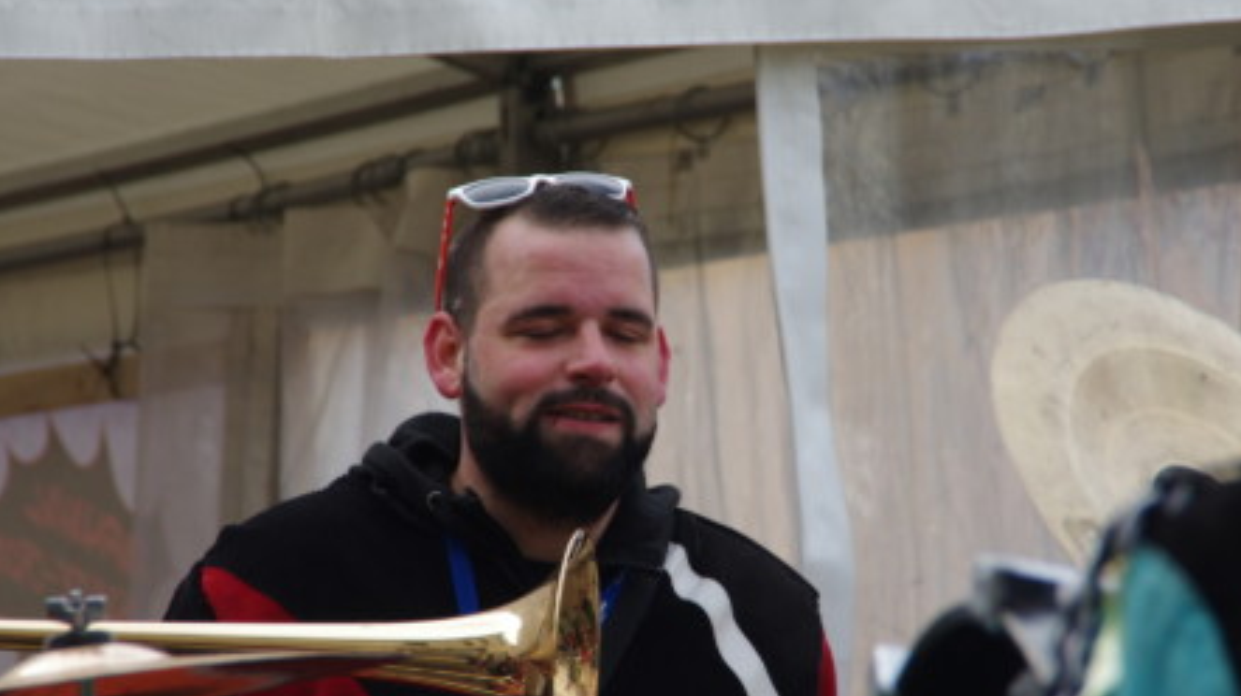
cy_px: 375
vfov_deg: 3.4
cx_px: 649
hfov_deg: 6.1
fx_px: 11675
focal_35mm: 355
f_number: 10
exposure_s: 1/250
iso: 400
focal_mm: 200
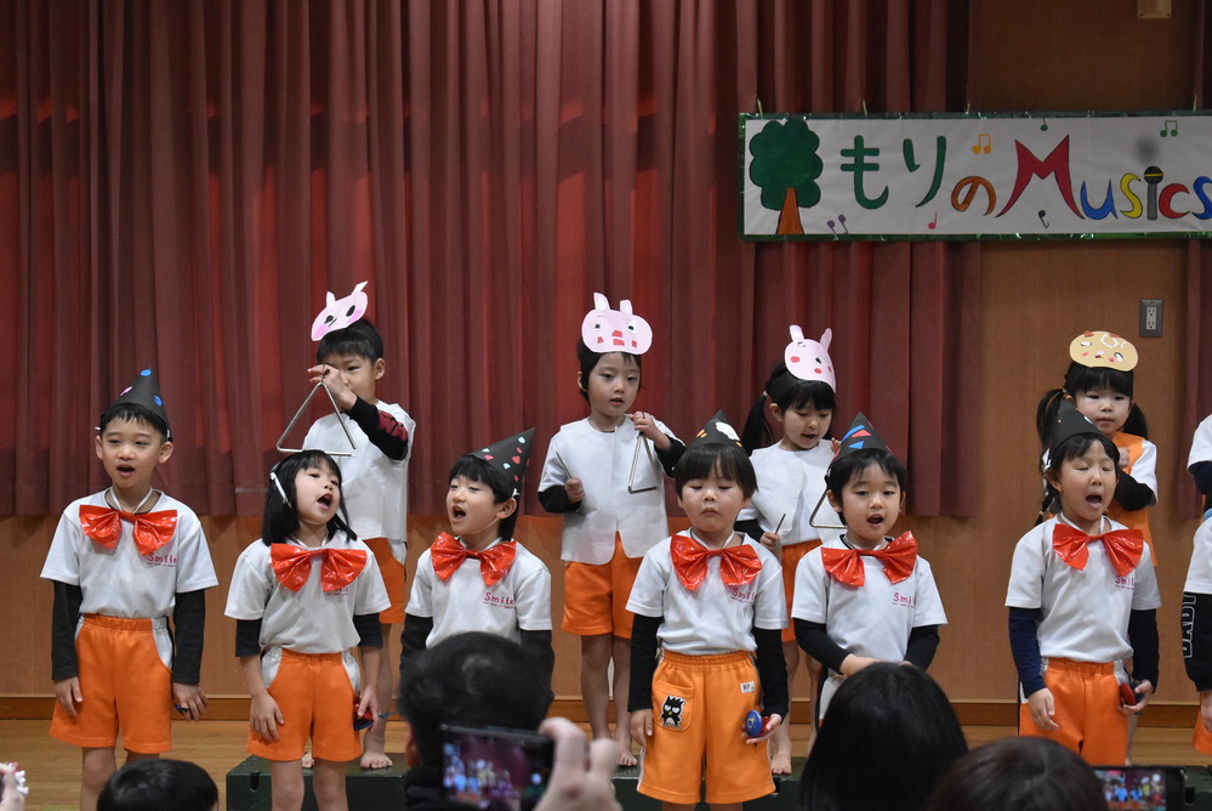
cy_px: 406
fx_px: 2780
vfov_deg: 16.6
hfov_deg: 24.6
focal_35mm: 82
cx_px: 606
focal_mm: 55
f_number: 5.6
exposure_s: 1/200
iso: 4000
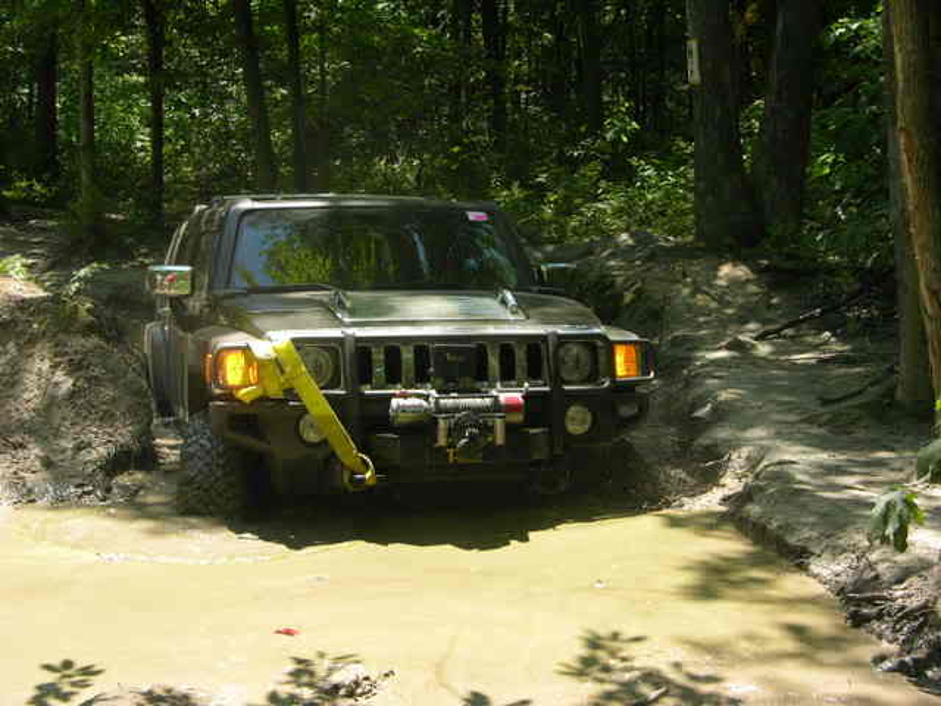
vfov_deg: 22.3
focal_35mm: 66
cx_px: 470
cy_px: 353
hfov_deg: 29.4
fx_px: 1794
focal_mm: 16.8
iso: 50
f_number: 4.1
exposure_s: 1/120
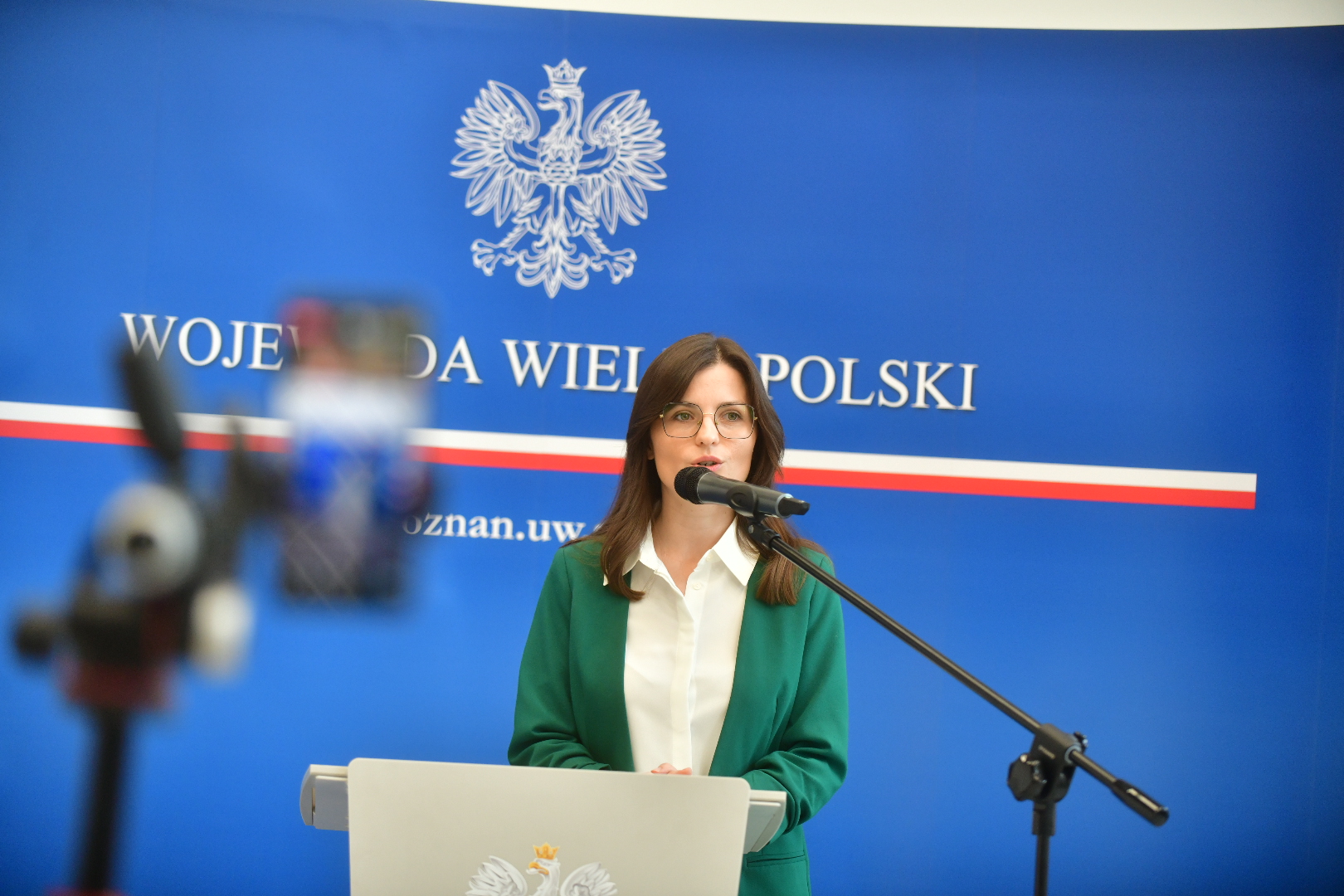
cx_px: 672
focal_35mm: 110
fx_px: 4106
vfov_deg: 12.5
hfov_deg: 18.6
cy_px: 448
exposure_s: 1/400
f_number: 2.8
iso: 1000
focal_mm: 110
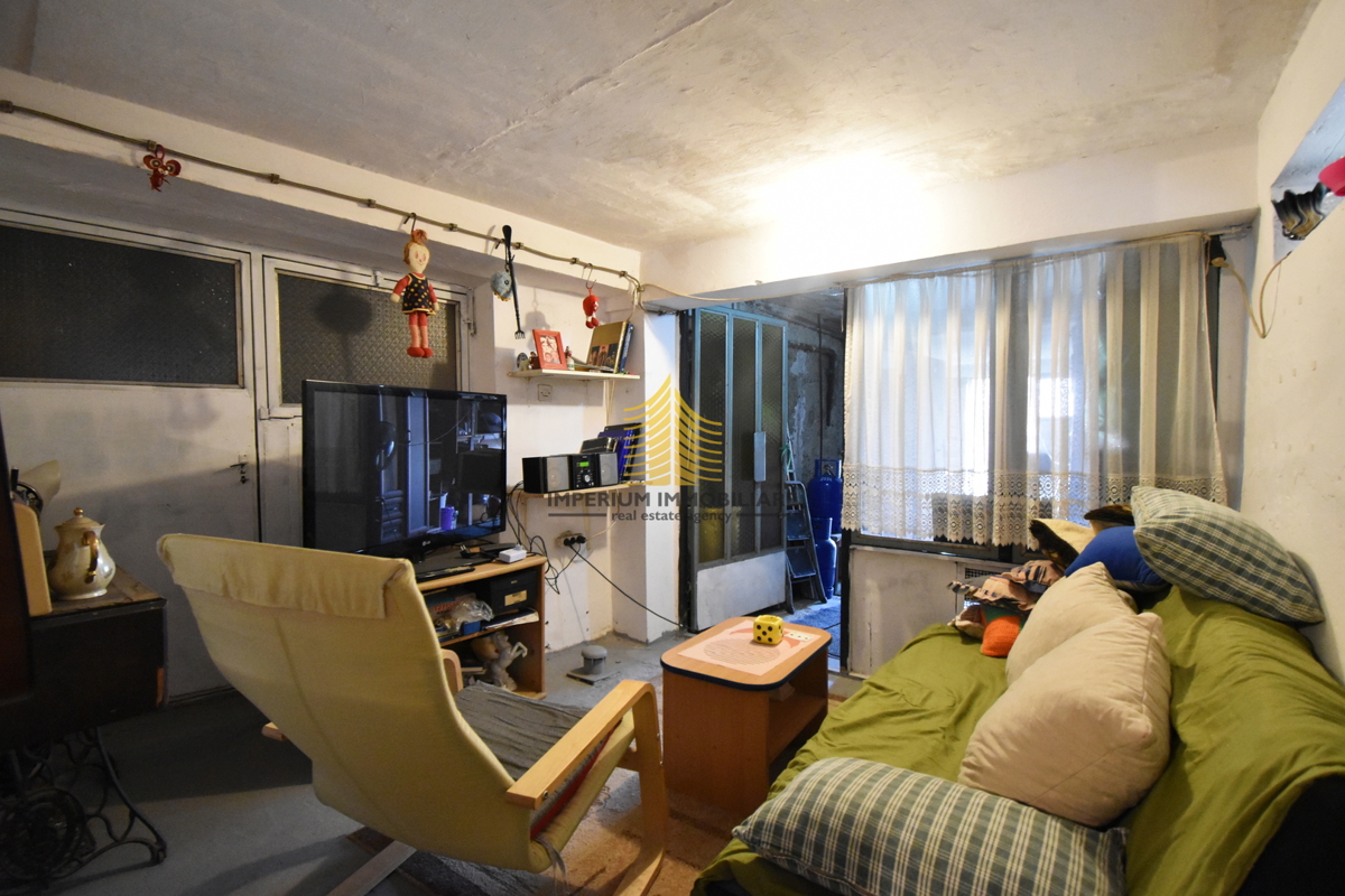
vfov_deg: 77.3
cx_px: 672
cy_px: 448
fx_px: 560
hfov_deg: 100.4
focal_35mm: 15
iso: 4000
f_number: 4.5
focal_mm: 10
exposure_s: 1/30
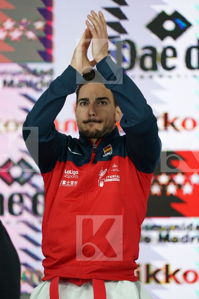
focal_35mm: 400
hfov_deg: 3.4
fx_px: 3316
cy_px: 150
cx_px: 100
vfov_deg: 5.2
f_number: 2.8
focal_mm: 400
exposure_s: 1/400
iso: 3200
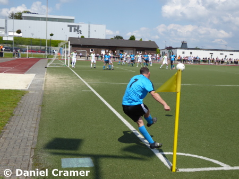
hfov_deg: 38.2
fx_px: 345
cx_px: 120
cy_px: 90
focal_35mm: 50
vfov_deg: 29.1
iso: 80
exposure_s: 1/800
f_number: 4.1
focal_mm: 9
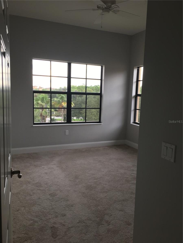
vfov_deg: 61.7
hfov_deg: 48.2
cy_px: 122
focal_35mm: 29
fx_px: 204
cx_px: 92
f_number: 2.2
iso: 40
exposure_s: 1/120
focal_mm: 4.15
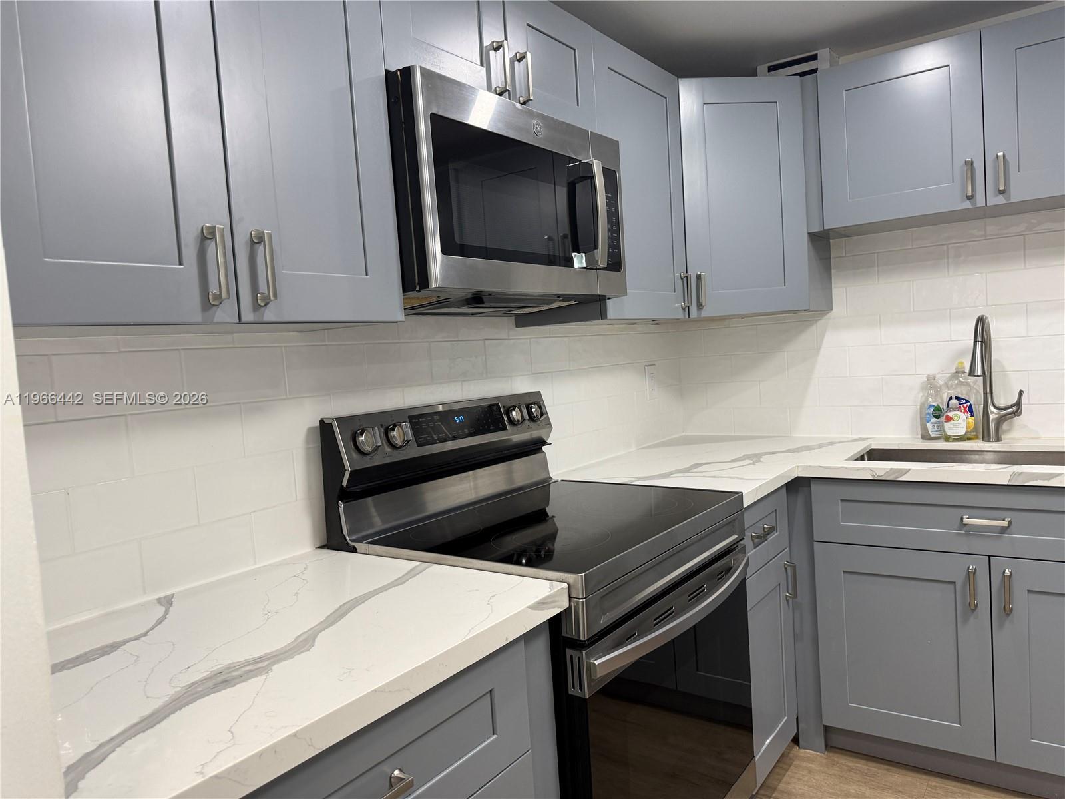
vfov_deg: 56.8
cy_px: 400
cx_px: 532
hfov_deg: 71.6
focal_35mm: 24
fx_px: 738
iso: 160
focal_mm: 6.76
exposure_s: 1/120
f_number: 1.78
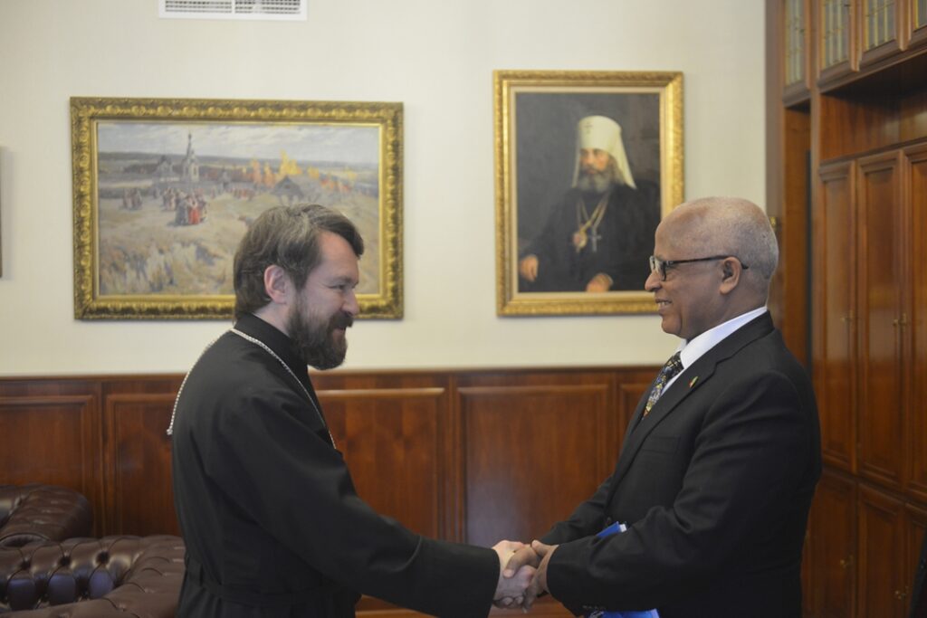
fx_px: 1082
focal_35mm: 42
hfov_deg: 46.4
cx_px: 464
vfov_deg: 31.9
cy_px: 309
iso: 2000
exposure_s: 1/40
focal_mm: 42
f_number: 2.8
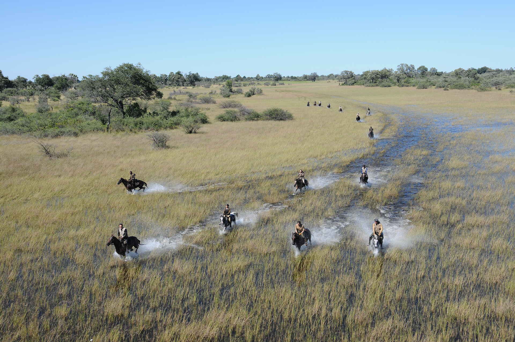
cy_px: 171
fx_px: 600
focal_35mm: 42
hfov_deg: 46.5
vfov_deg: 31.8
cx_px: 258
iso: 200
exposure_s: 1/320
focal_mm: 28
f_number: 9
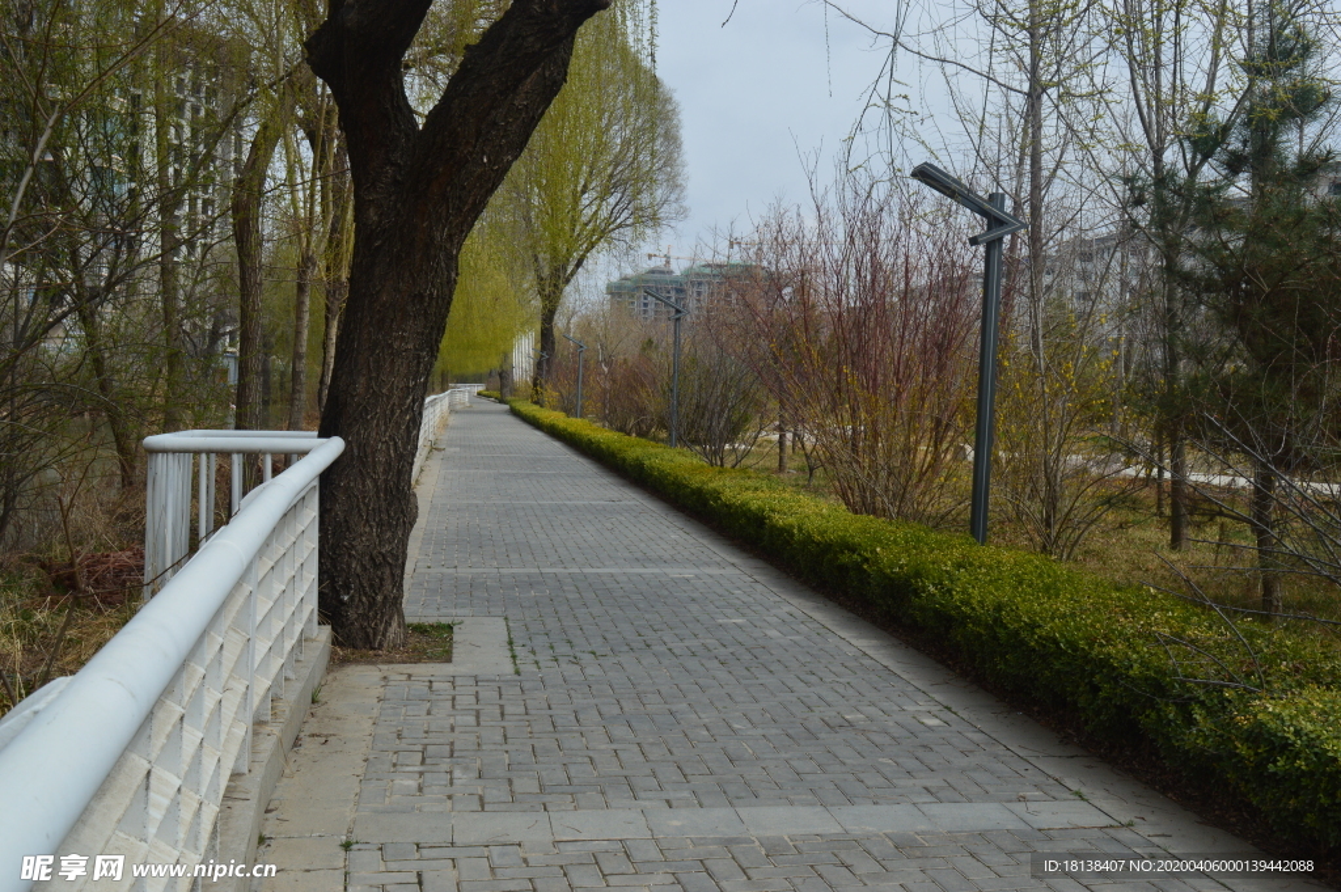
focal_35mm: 40
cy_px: 446
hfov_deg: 48.0
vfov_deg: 33.0
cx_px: 670
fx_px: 1507
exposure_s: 1/500
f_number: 11
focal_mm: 27
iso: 250
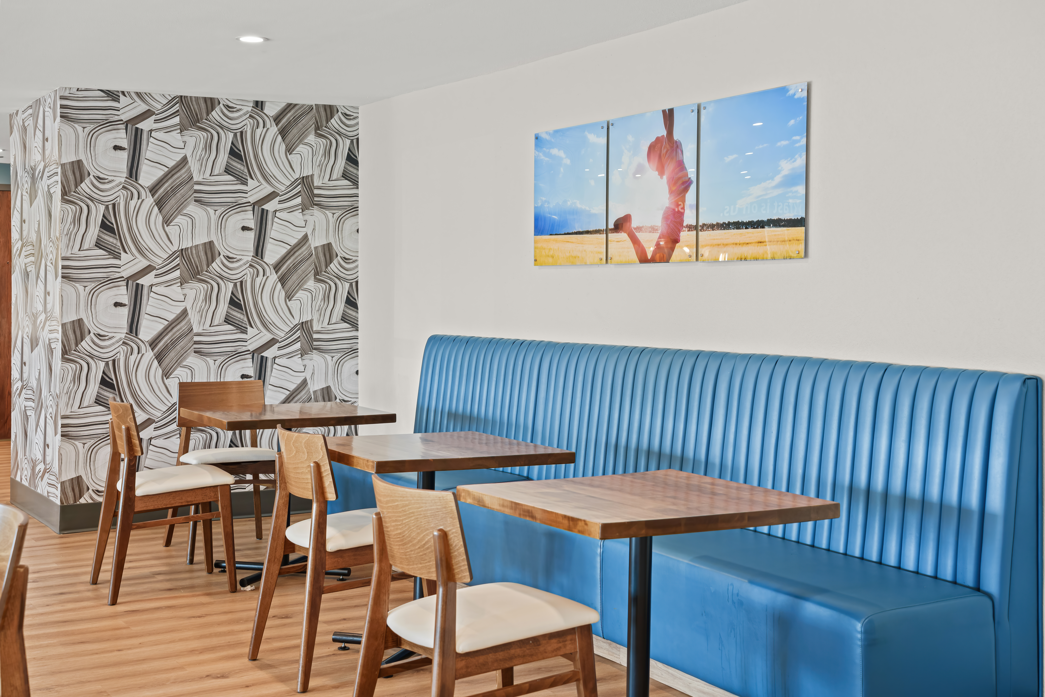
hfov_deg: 39.6
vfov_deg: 27.0
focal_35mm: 50
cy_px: 348
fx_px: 1451
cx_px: 522
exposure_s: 1/10
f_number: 5.6
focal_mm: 50
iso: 500
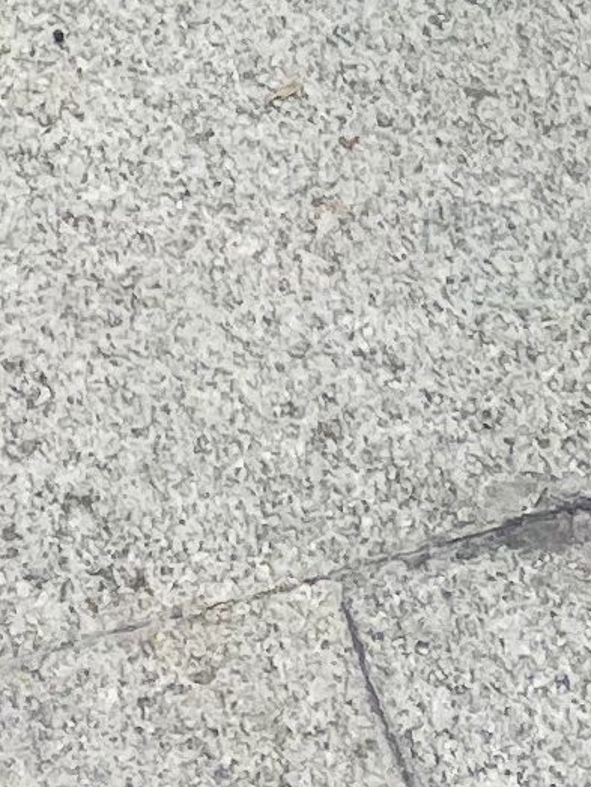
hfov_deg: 7.4
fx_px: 4553
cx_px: -38
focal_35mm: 200
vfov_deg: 8.6
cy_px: -1385
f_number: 1.6
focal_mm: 4.2
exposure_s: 1/1575
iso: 32
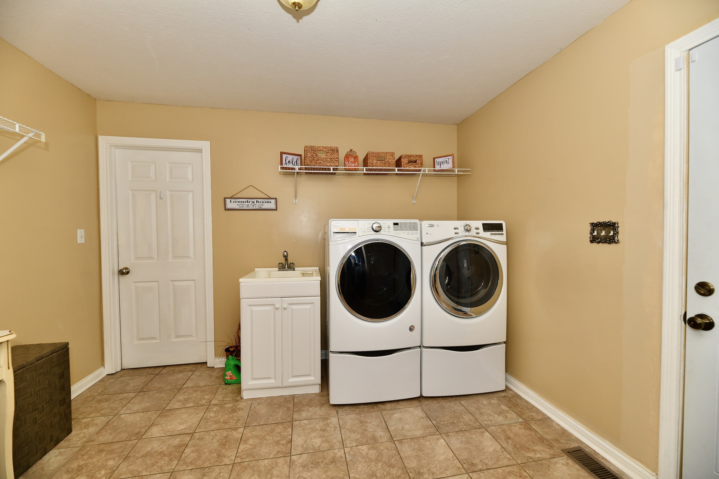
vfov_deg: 81.2
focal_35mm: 14
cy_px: 240
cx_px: 360
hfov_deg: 104.3
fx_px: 280
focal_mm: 14
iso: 640
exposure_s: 1/60
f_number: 6.3
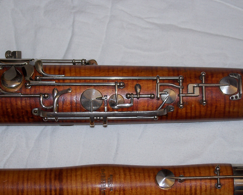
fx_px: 619
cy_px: 110
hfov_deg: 22.2
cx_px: 116
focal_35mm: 86
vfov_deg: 17.9
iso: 125
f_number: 3.2
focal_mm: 12.6
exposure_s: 1/100
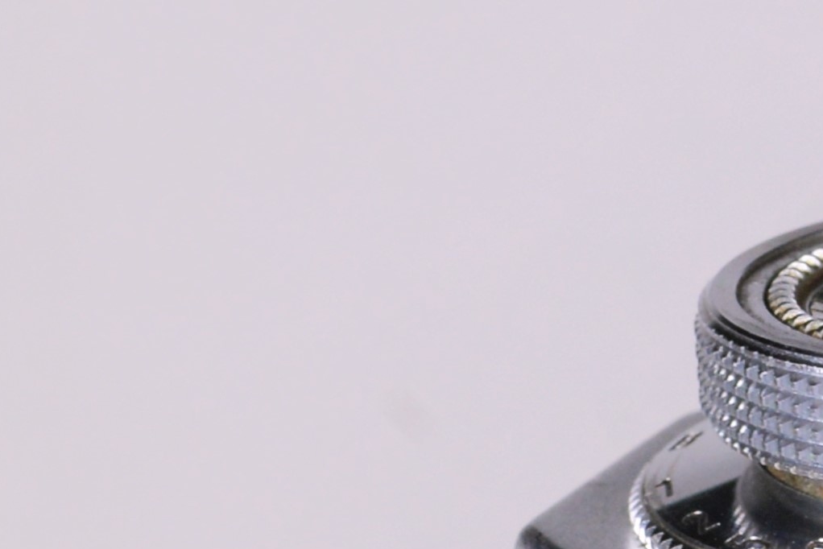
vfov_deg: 3.8
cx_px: 1927
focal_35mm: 360
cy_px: 1256
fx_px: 8232
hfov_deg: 5.5
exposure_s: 1/400
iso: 800
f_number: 10
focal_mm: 50
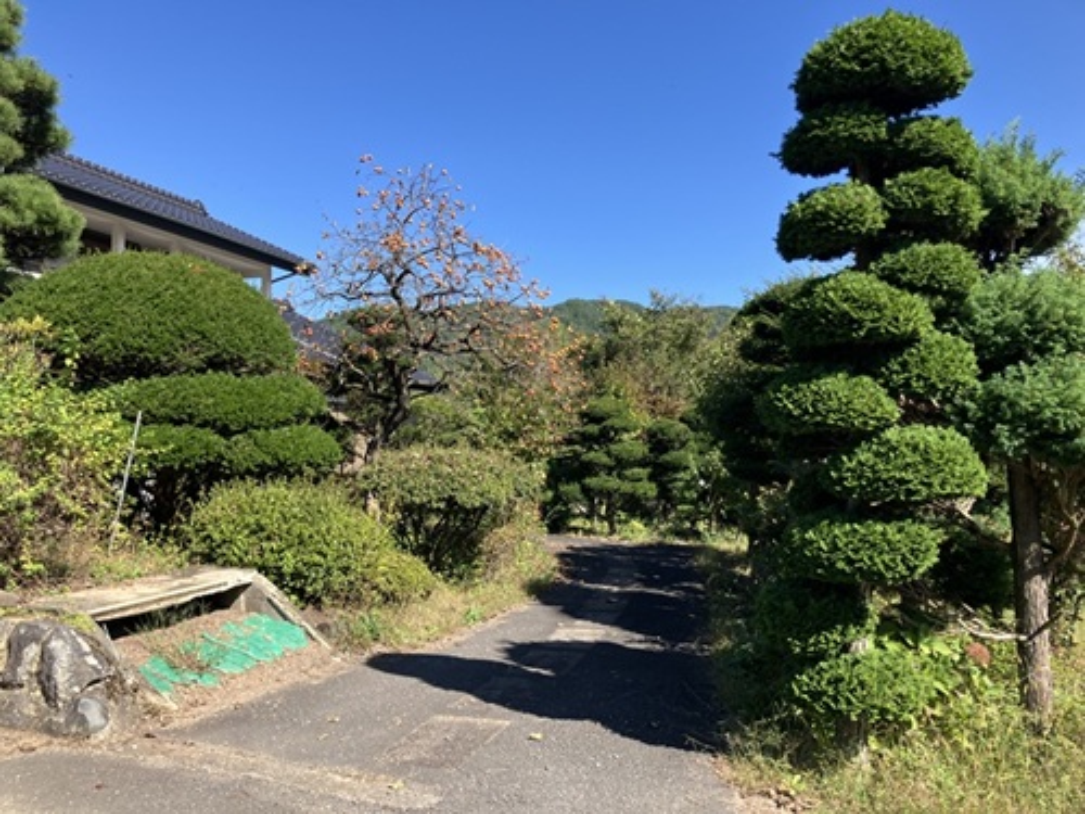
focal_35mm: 28
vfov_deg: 49.7
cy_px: 407
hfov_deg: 63.4
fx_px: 878
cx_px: 542
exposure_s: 1/1012
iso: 32
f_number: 1.8
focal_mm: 3.99
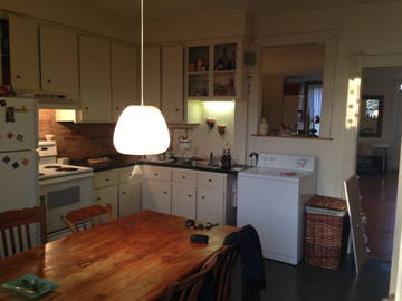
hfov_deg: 55.4
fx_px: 383
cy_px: 150
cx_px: 201
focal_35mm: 33
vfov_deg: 42.9
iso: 50
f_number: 2.4
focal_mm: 4.12
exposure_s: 1/20
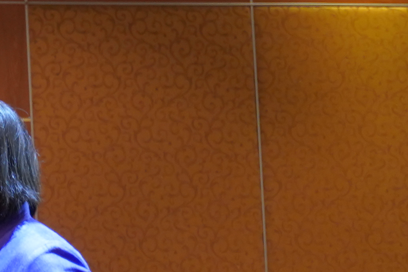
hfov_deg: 9.9
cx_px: -656
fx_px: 1983
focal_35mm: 175
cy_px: 236
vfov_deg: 7.8
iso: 1600
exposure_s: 1/200
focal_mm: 30
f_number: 4
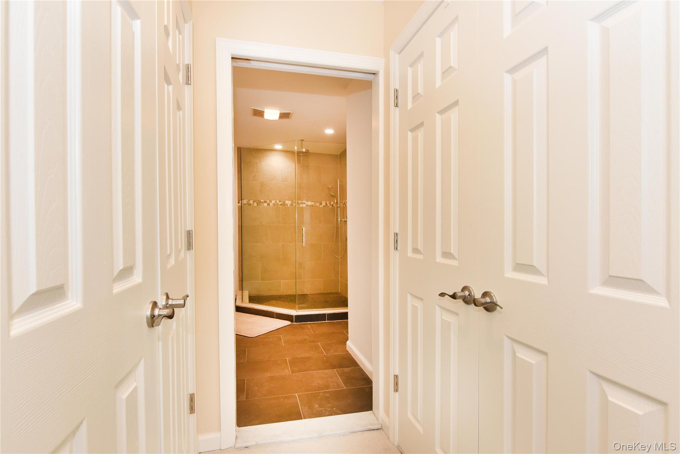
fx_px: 321
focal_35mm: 17
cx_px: 340
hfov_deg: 93.3
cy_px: 227
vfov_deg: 70.5
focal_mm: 17
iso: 1600
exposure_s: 1/50
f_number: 11
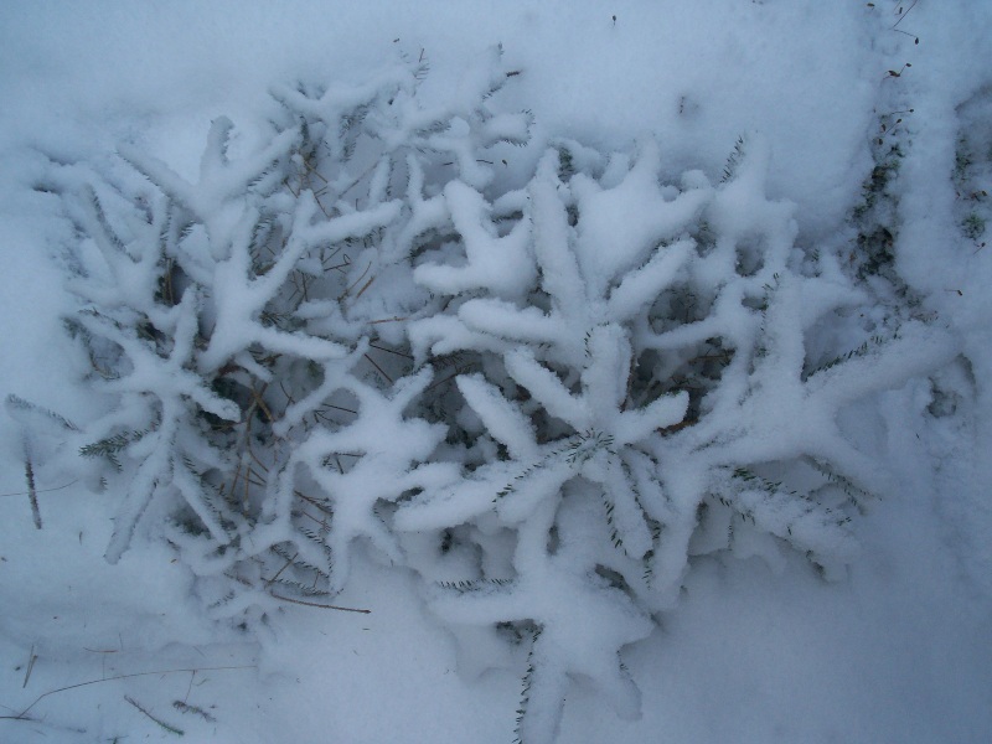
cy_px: 372
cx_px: 496
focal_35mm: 36
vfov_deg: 39.7
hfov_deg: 51.4
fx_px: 1032
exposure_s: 1/113
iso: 100
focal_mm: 5.9
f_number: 4.5
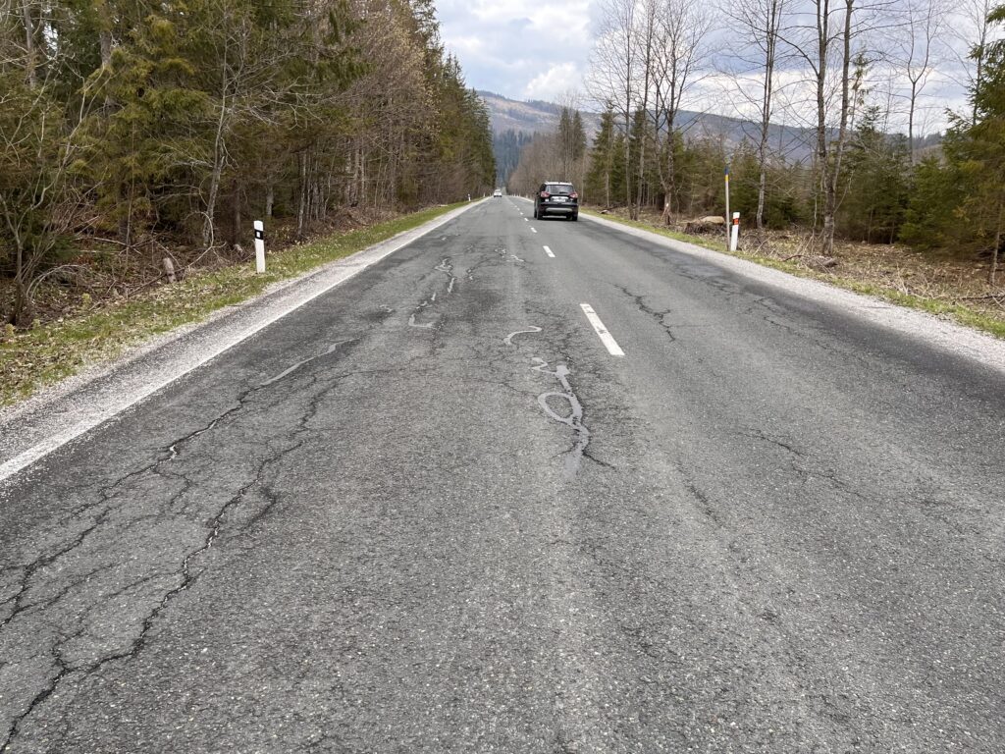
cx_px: 502
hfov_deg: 67.3
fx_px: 755
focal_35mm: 26
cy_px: 377
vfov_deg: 53.1
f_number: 1.6
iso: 50
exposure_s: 1/696
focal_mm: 5.1
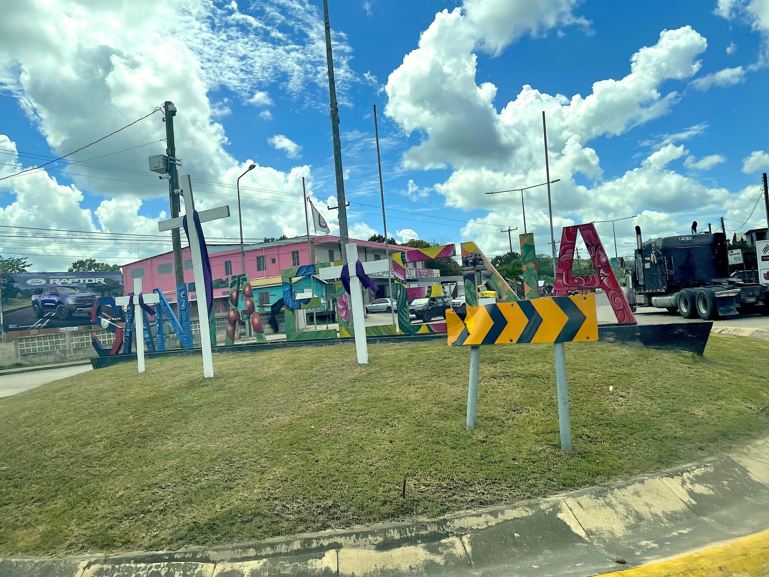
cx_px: 384
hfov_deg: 67.3
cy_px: 288
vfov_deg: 53.1
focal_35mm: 26
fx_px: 578
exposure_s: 1/1208
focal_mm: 4.2
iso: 32
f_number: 1.6
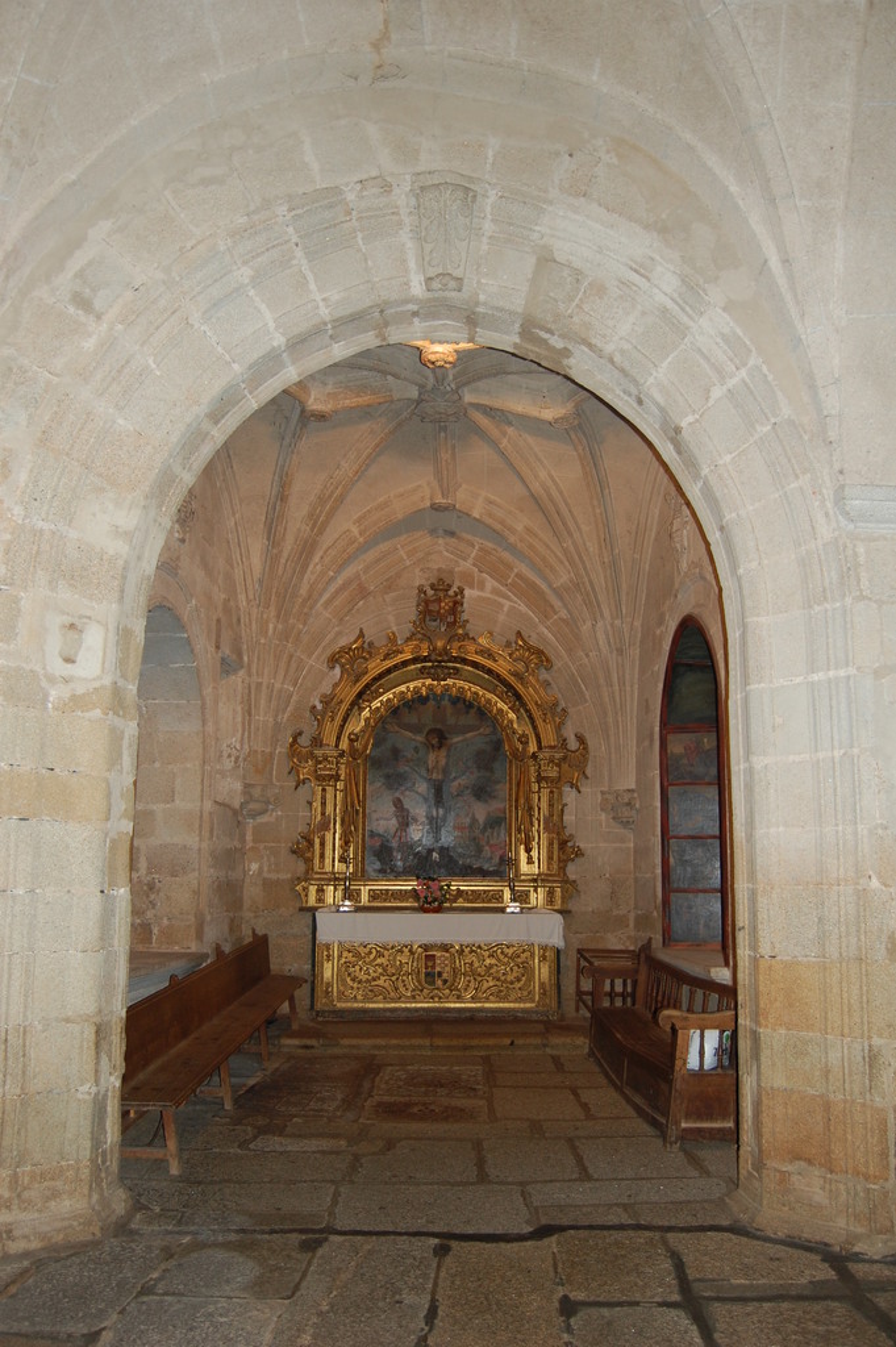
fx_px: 1066
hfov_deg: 45.6
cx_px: 448
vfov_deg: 64.6
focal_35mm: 28
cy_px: 674
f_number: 3.5
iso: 400
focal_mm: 19
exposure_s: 1/60
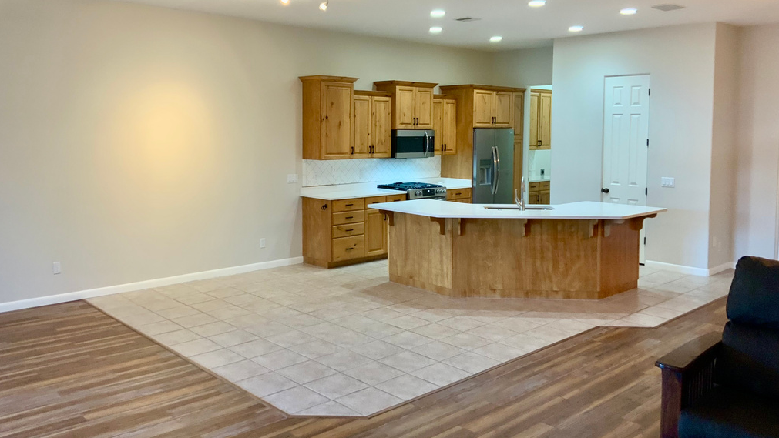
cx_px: 385
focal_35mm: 32
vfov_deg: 36.5
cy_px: 164
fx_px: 661
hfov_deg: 61.0
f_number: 1.8
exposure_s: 1/60
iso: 125
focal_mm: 3
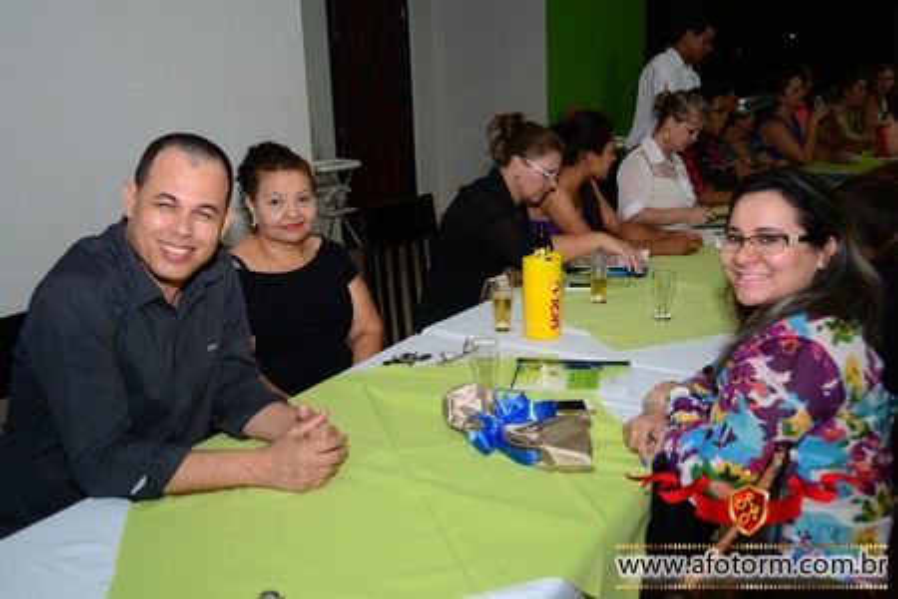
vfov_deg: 36.9
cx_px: 449
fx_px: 898
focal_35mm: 36
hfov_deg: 53.1
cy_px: 300
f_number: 4
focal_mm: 24
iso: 800
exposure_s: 1/60
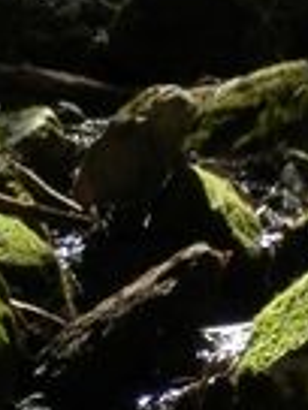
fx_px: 3144
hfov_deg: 5.6
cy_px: 1115
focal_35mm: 265
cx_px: 48
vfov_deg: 6.9
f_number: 3.8
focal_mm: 8
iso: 80
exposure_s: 1/125
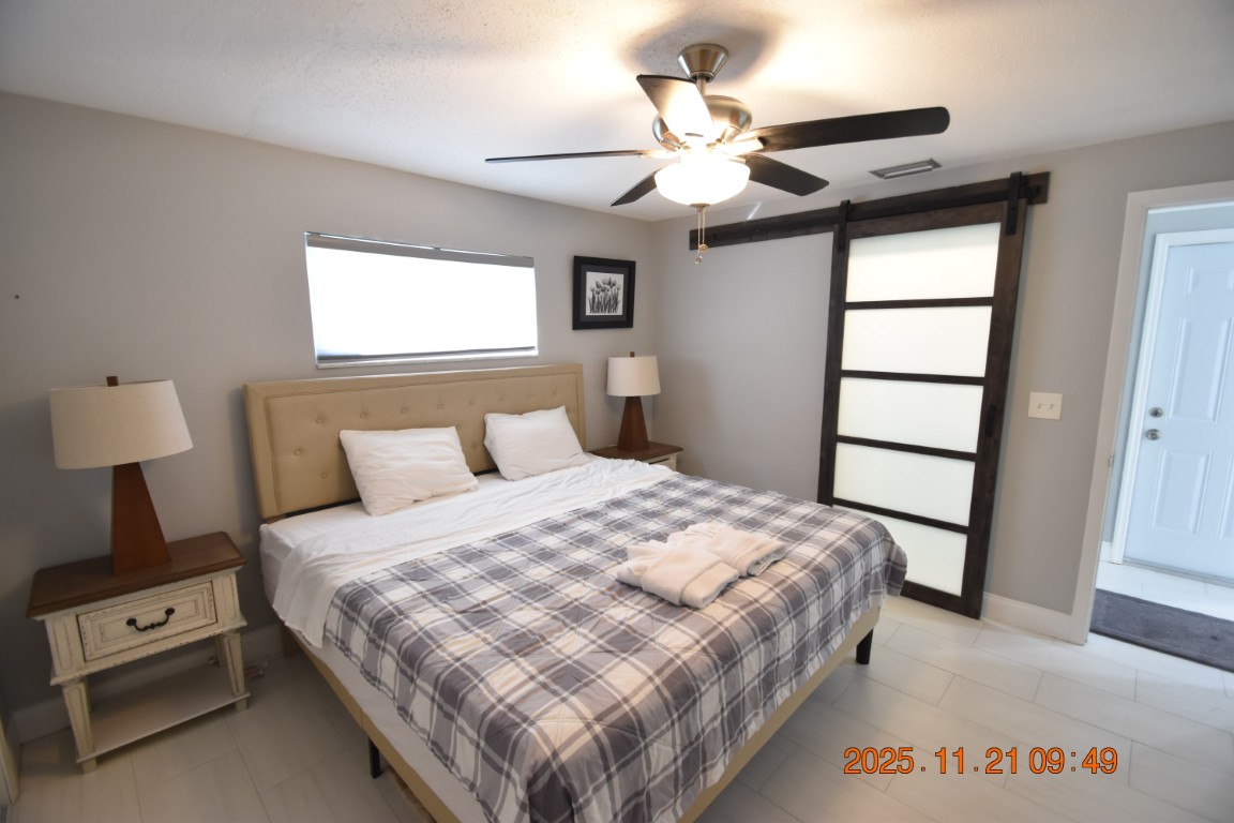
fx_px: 514
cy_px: 412
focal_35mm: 15
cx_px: 617
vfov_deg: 77.3
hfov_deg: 100.4
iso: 800
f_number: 3.5
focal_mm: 10
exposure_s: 1/45
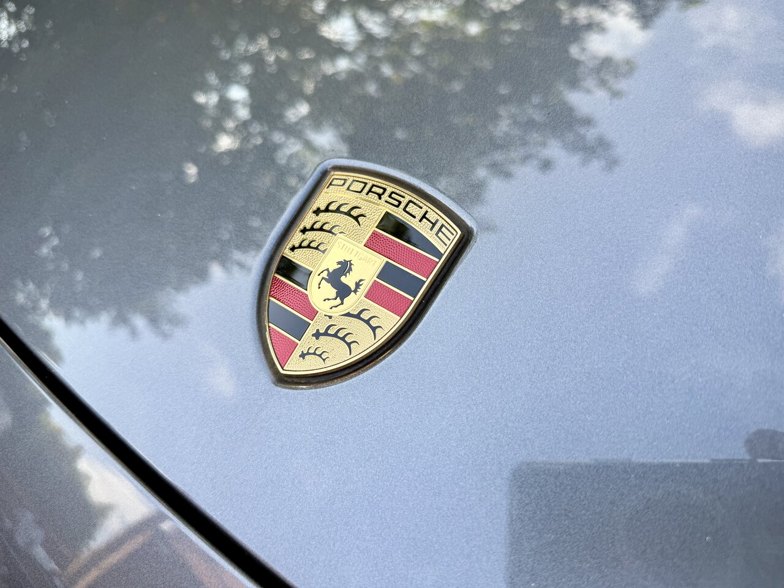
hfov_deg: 71.6
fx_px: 544
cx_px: 392
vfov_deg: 56.8
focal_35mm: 24
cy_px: 294
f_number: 1.78
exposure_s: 1/559
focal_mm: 6.76
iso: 80
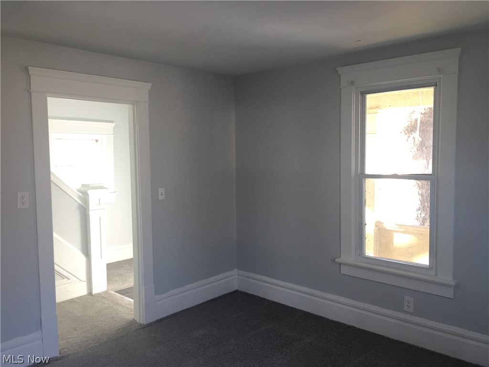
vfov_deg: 48.2
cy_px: 184
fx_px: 410
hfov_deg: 61.7
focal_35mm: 29
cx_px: 244
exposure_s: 1/15
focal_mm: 4.15
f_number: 2.2
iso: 25
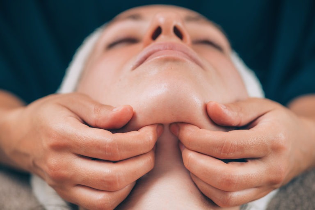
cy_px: 105
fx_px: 919
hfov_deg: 19.5
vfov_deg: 13.0
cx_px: 158
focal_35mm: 105
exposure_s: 1/160
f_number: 3
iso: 100
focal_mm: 105
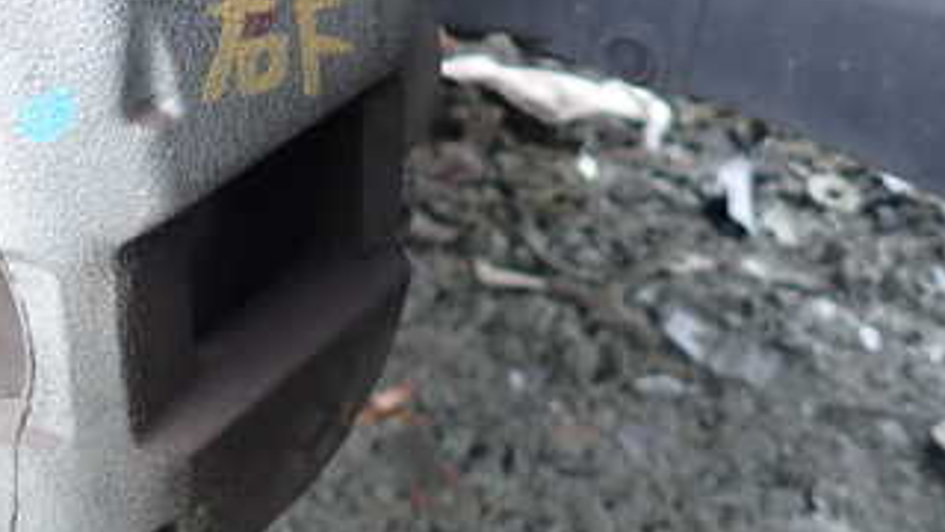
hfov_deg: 38.1
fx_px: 1278
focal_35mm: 51
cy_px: 168
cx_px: 115
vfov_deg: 23.4
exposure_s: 1/100
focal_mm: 4.5
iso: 100
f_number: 2
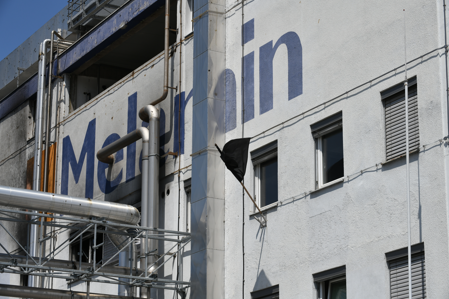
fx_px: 1285
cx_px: 224
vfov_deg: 13.3
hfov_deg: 19.8
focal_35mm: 103
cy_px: 149
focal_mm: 102
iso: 400
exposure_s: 1/800
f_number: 14
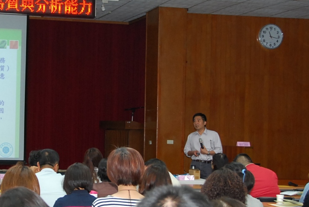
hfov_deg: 21.7
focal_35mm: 93
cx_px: 89
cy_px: 111
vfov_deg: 14.7
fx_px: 800
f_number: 4.2
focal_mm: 29
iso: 640
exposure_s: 1/60
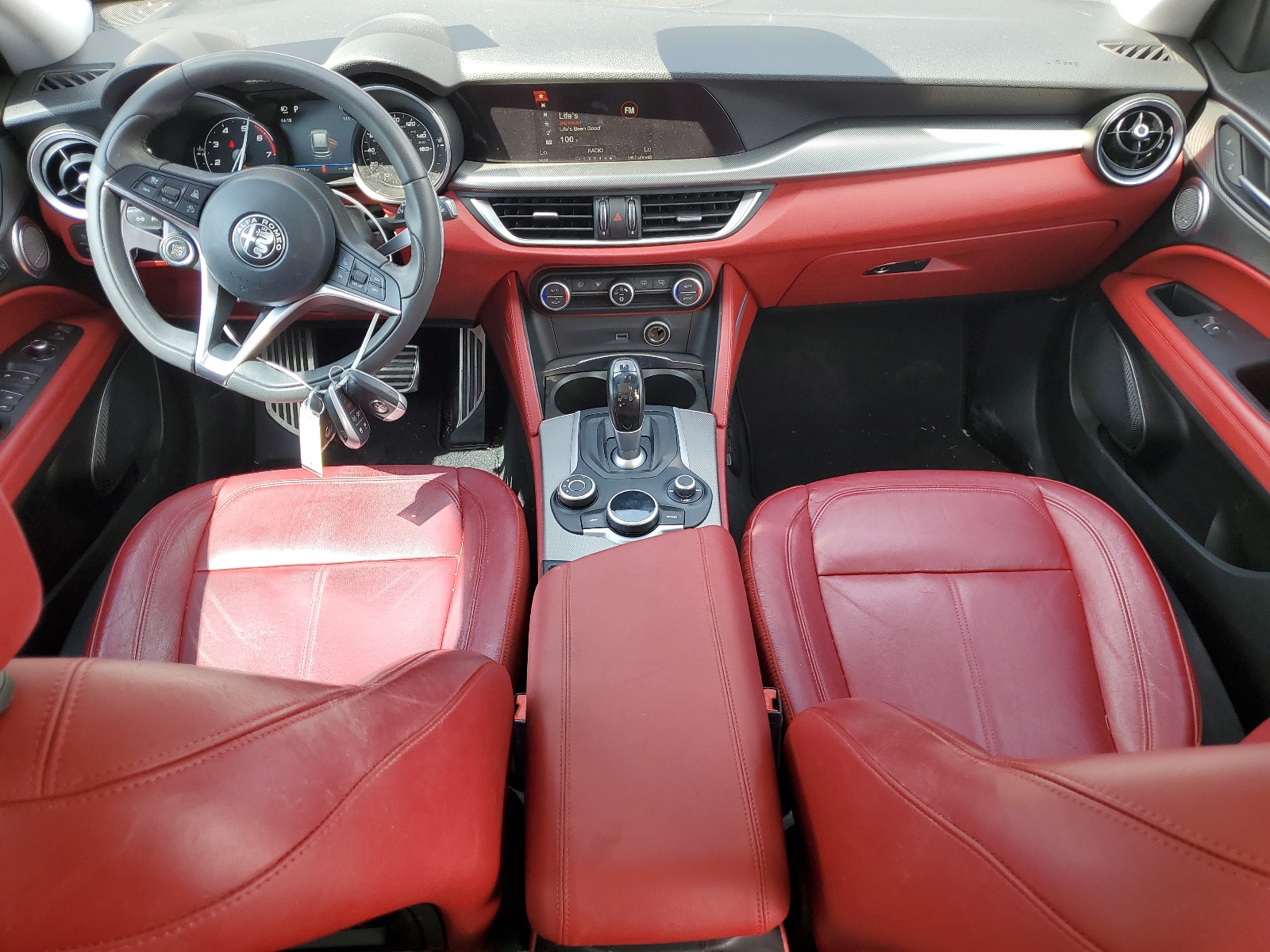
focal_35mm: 26
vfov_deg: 53.1
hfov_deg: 67.3
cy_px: 476
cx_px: 635
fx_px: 954
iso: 50
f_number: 1.5
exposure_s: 1/128
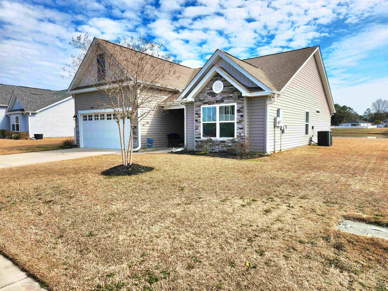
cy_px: 146
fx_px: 258
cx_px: 194
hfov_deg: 73.9
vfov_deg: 58.9
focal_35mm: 23
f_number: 1.8
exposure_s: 1/1667
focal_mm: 5.4
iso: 20
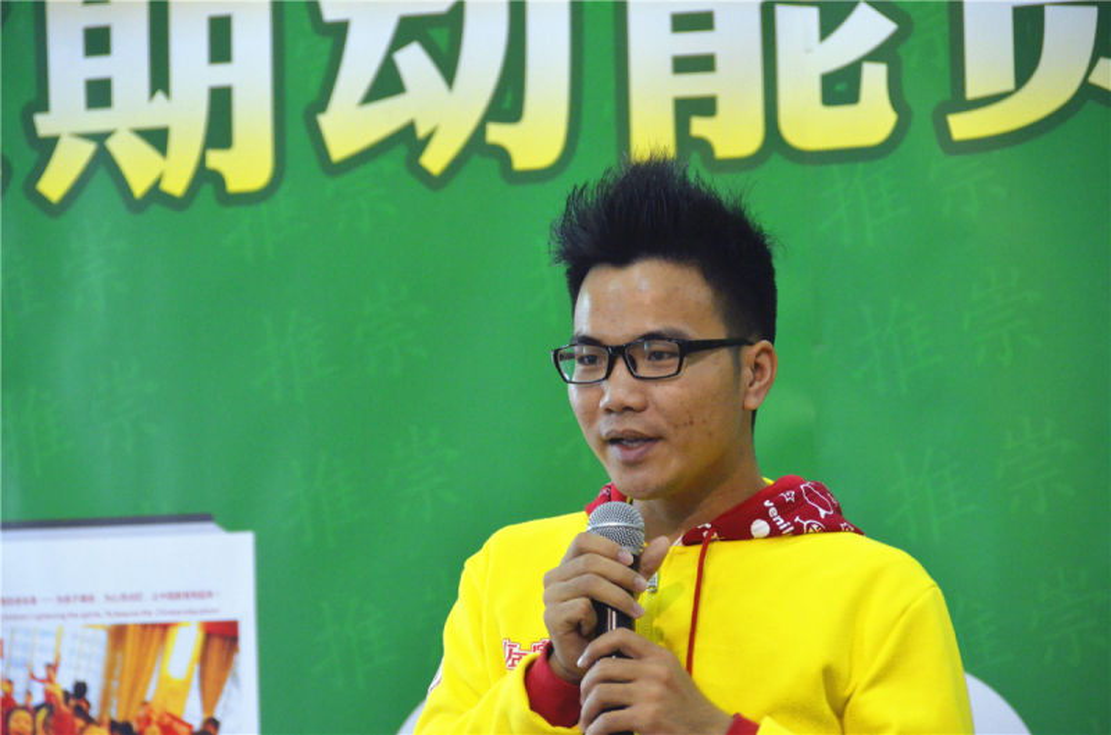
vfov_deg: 6.7
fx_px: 6233
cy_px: 368
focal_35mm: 202
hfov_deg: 10.2
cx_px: 556
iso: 3200
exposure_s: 1/100
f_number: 5.6
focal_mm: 135
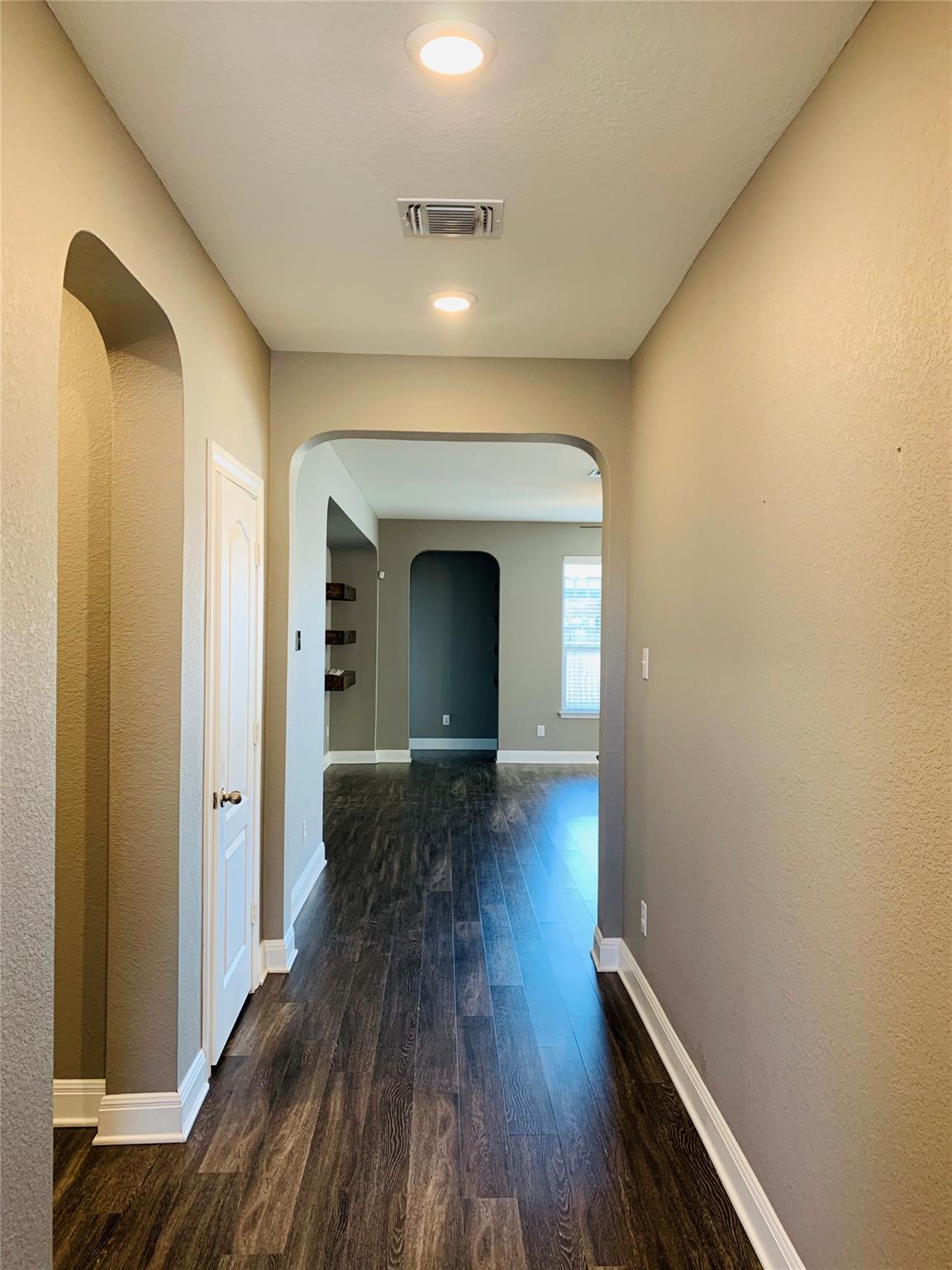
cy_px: 635
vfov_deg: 67.3
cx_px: 476
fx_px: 953
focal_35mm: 26
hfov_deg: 53.1
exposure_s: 1/60
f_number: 1.8
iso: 125
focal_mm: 4.25
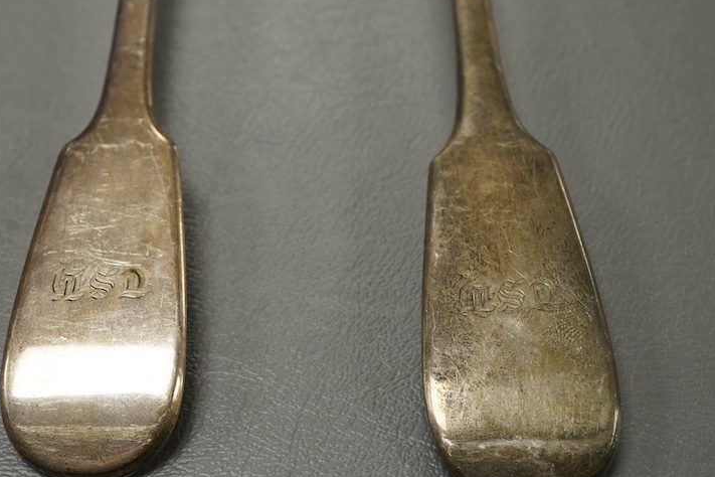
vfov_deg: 23.8
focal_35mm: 57
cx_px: 277
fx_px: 1132
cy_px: 258
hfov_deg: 34.9
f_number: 11
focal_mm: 30
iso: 1600
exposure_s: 1/125
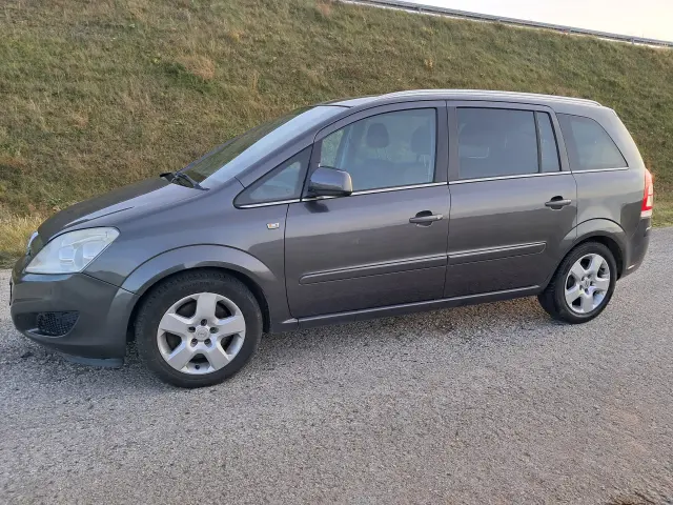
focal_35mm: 27
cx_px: 336
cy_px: 252
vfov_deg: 51.4
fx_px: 525
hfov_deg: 65.3
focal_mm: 4
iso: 50
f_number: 1.8
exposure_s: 1/100
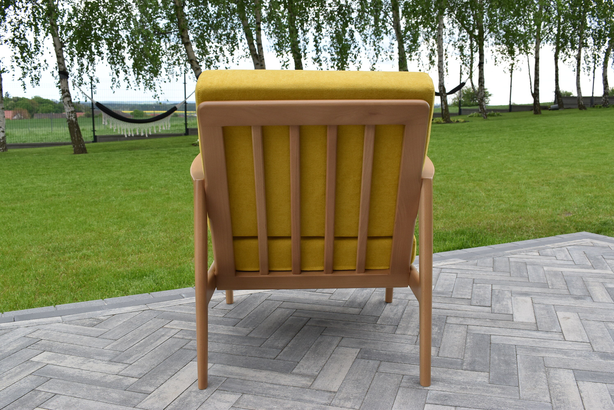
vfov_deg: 36.9
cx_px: 307
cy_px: 205
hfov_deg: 53.1
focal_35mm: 36
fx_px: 614
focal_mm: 24
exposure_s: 1/250
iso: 360
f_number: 8
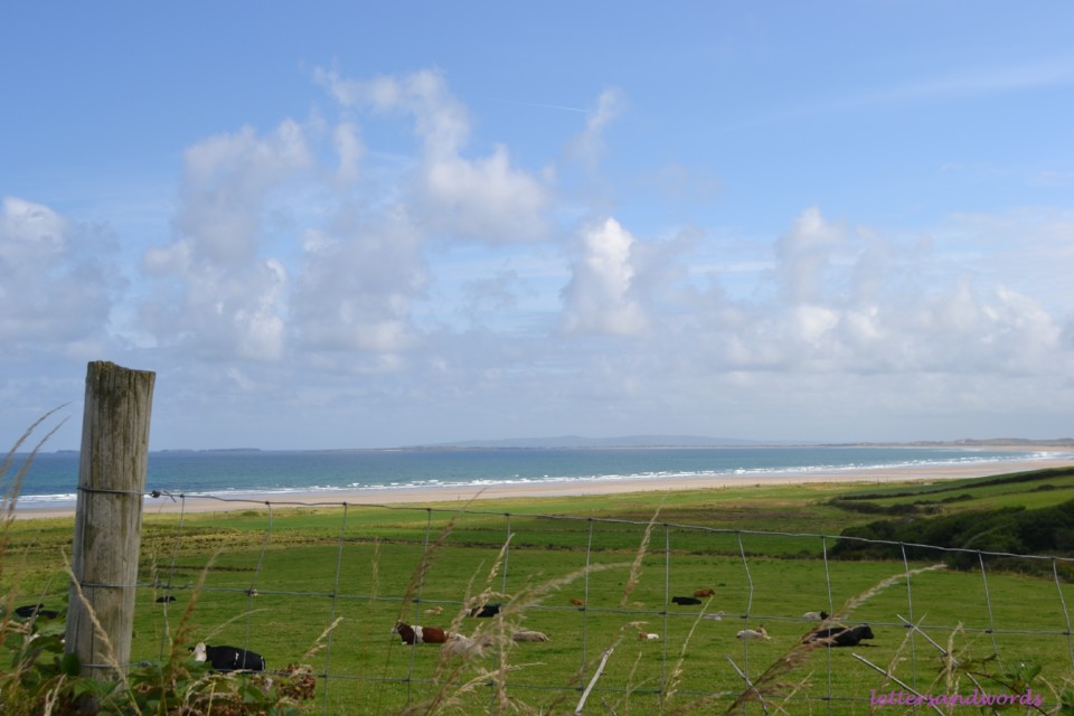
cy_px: 358
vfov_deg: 29.9
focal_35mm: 45
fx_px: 1342
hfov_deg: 43.6
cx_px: 537
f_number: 9
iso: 100
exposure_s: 1/320
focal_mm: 30
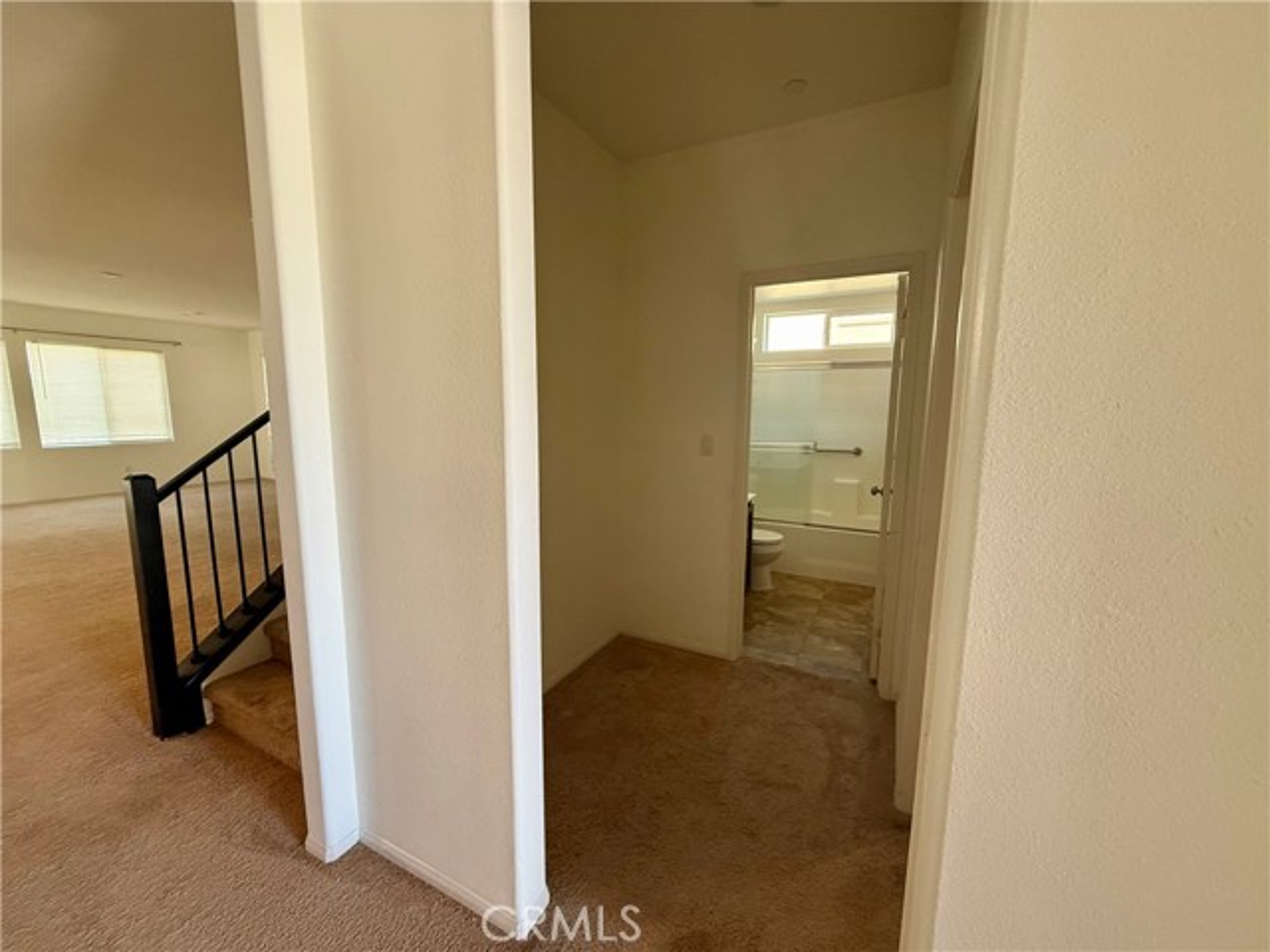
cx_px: 635
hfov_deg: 102.1
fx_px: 514
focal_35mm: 14
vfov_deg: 85.7
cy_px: 476
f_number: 2.2
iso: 250
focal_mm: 2.22
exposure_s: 1/120
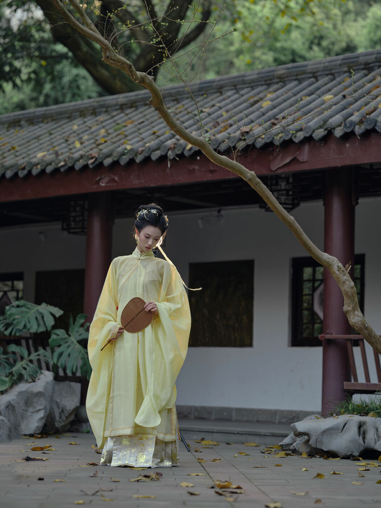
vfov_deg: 22.5
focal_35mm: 87
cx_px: 190
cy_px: 254
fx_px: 1277
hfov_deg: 17.0
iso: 200
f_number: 3.2
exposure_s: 1/100
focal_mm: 110
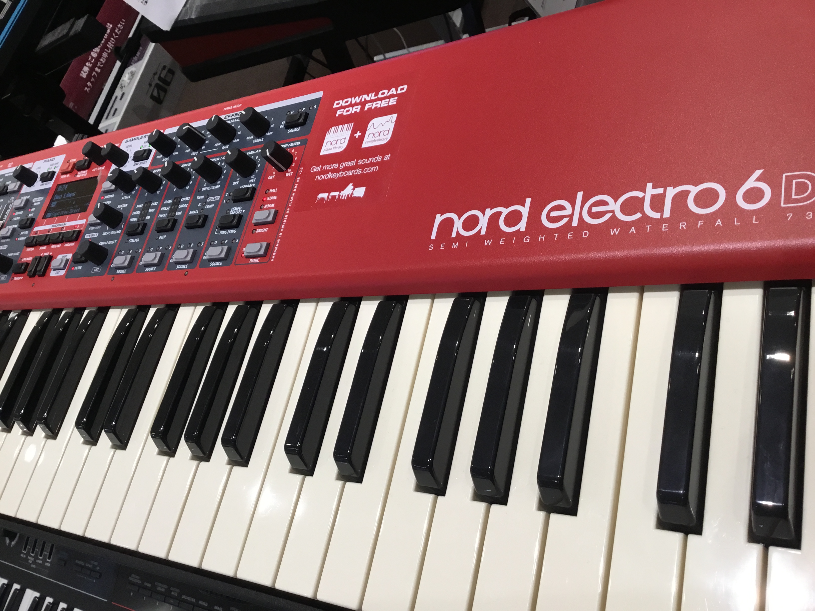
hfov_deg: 58.4
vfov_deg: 45.4
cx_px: 408
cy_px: 306
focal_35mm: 31
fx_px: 730
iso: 25
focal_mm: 3.3
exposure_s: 1/40
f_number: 2.4
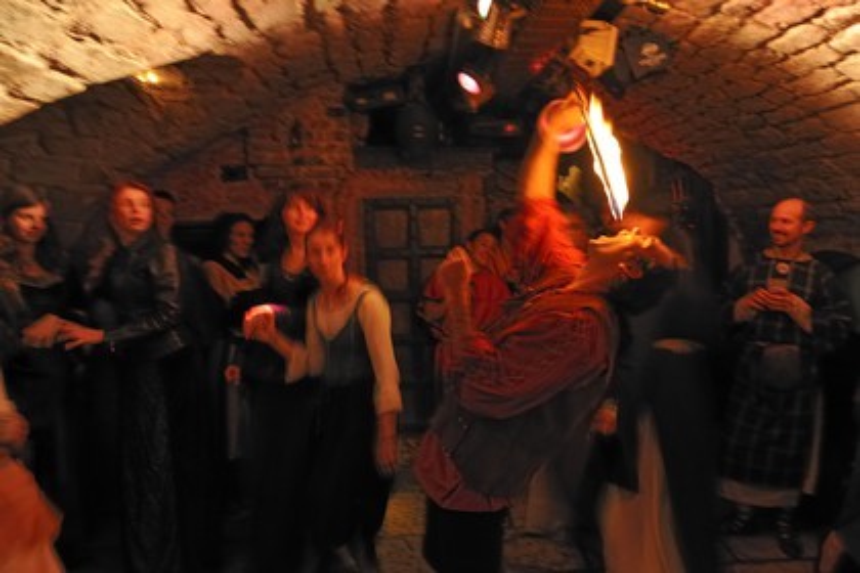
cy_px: 286
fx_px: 573
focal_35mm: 24
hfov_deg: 73.7
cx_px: 430
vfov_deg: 53.1
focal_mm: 24
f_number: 6.3
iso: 800
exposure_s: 1/4
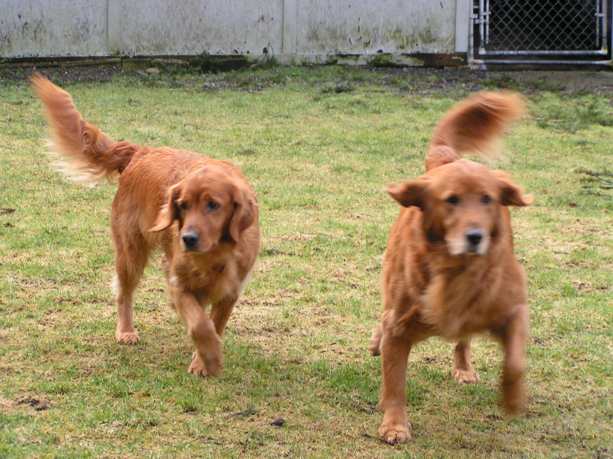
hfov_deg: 17.3
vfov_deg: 13.0
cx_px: 306
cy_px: 230
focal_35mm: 114
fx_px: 2019
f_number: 3.5
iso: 80
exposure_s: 1/125
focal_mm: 17.4
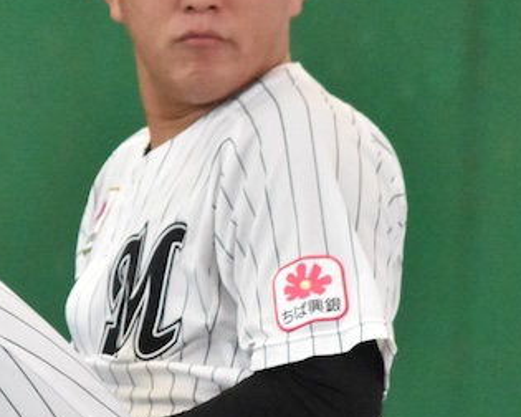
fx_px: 16962
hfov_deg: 1.8
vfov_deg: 1.4
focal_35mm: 1100
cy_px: 277
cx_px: 185
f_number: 7.1
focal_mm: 240
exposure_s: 1/3200
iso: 10000
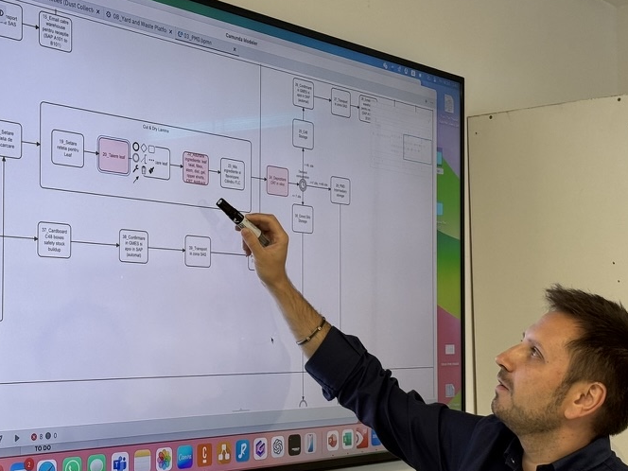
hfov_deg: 26.3
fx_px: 1343
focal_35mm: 74
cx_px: 338
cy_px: 273
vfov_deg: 19.9
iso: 160
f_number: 1.78
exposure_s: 1/100
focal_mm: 6.76
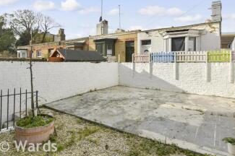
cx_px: 111
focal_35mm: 22
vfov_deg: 56.9
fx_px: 143
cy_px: 68
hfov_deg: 78.6
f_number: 7.1
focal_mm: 10
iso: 640
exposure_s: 1/1600
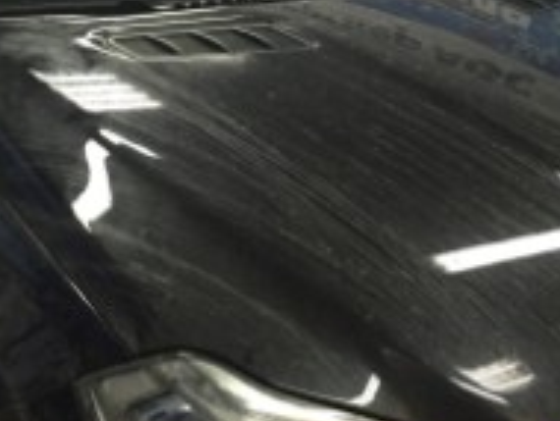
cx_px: 233
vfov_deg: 23.2
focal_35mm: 61
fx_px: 988
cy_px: 6
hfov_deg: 31.6
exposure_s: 1/33
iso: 200
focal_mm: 4.15
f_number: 2.2
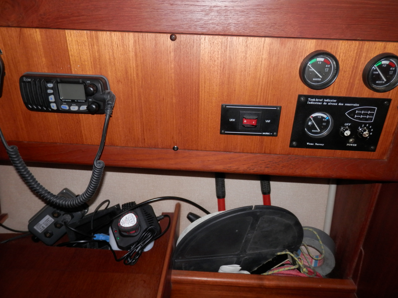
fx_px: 287
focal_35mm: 25
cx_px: 199
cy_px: 149
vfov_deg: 54.9
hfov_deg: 69.4
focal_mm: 4.5
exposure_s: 1/30
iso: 100
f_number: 8.7
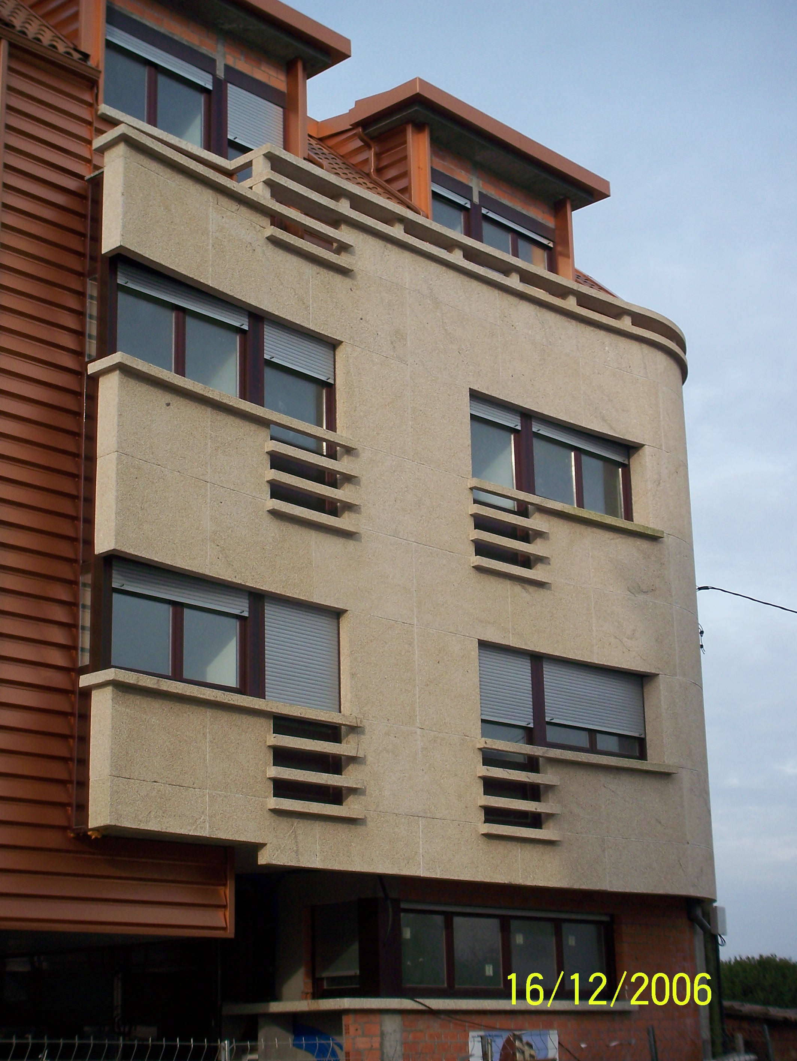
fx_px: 1809
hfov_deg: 24.8
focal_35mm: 59
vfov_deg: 32.7
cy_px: 530
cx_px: 398
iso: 64
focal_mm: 9.8
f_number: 4
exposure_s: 1/400
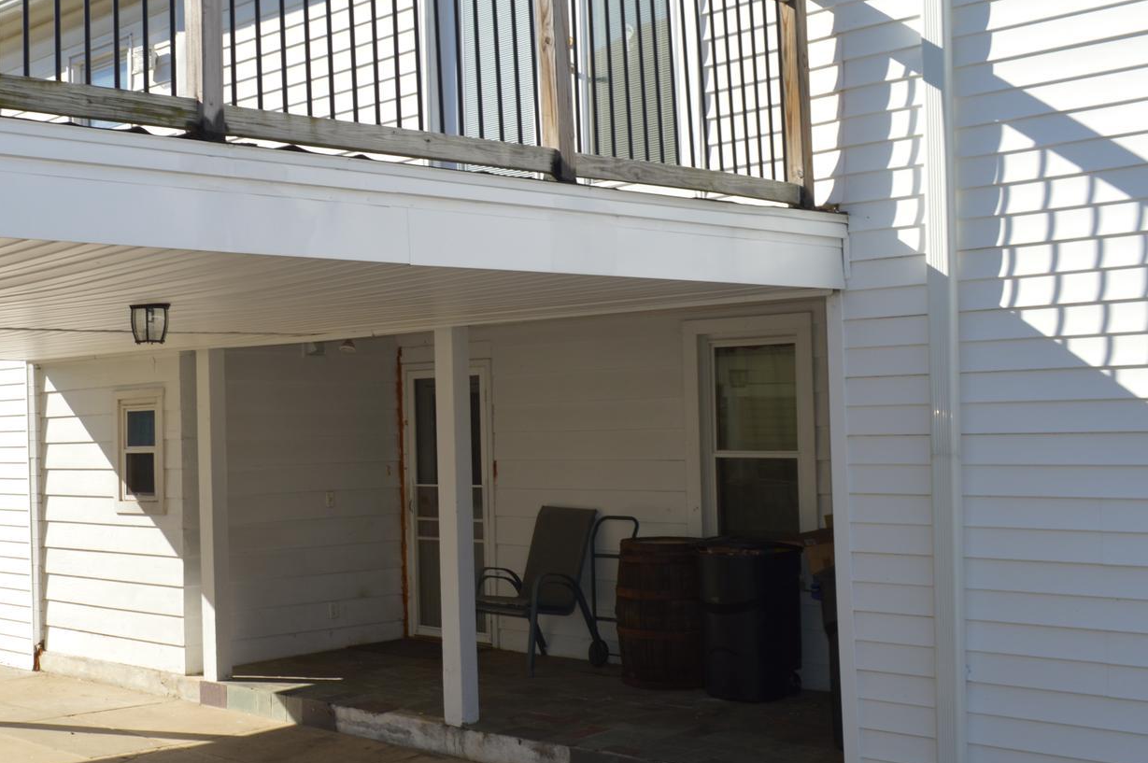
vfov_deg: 29.8
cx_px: 251
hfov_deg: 42.0
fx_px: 1434
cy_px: 358
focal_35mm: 45
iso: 100
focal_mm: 18
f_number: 8
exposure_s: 1/200
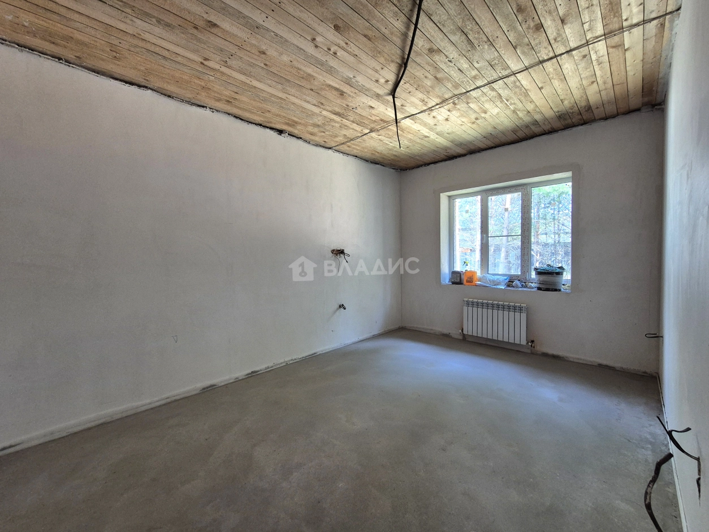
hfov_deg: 106.2
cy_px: 266
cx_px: 354
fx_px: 266
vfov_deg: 89.9
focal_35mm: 13
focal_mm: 2.2
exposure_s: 1/50
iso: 200
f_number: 2.2
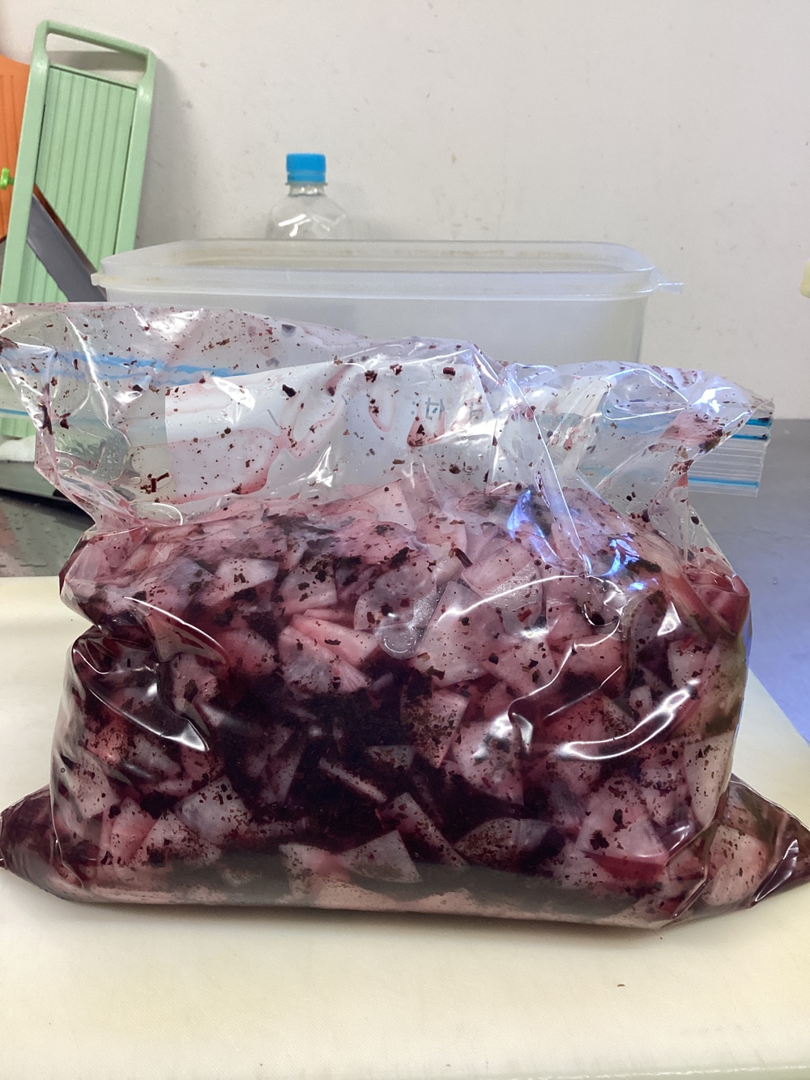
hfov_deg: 45.4
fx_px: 967
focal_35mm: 31
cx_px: 405
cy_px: 540
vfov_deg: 58.3
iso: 100
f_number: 2.4
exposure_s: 1/60
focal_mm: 3.3
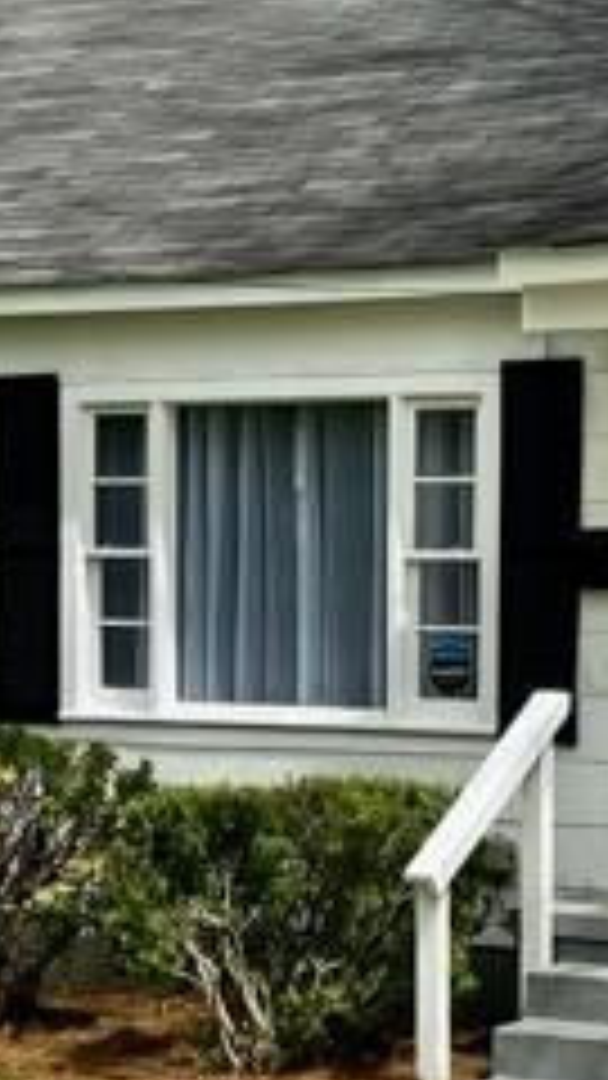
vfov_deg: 18.4
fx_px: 3325
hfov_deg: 10.4
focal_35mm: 116
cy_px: 756
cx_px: 270
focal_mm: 5.1
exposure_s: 1/2717
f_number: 1.6
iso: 32
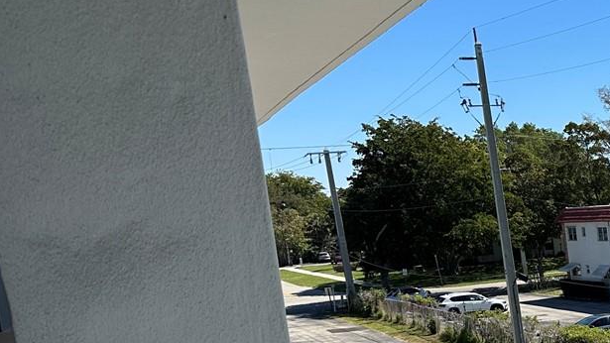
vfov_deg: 16.9
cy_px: 414
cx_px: 776
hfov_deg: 26.6
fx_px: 1100
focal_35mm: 68
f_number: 1.78
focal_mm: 6.86
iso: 80
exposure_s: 1/4348
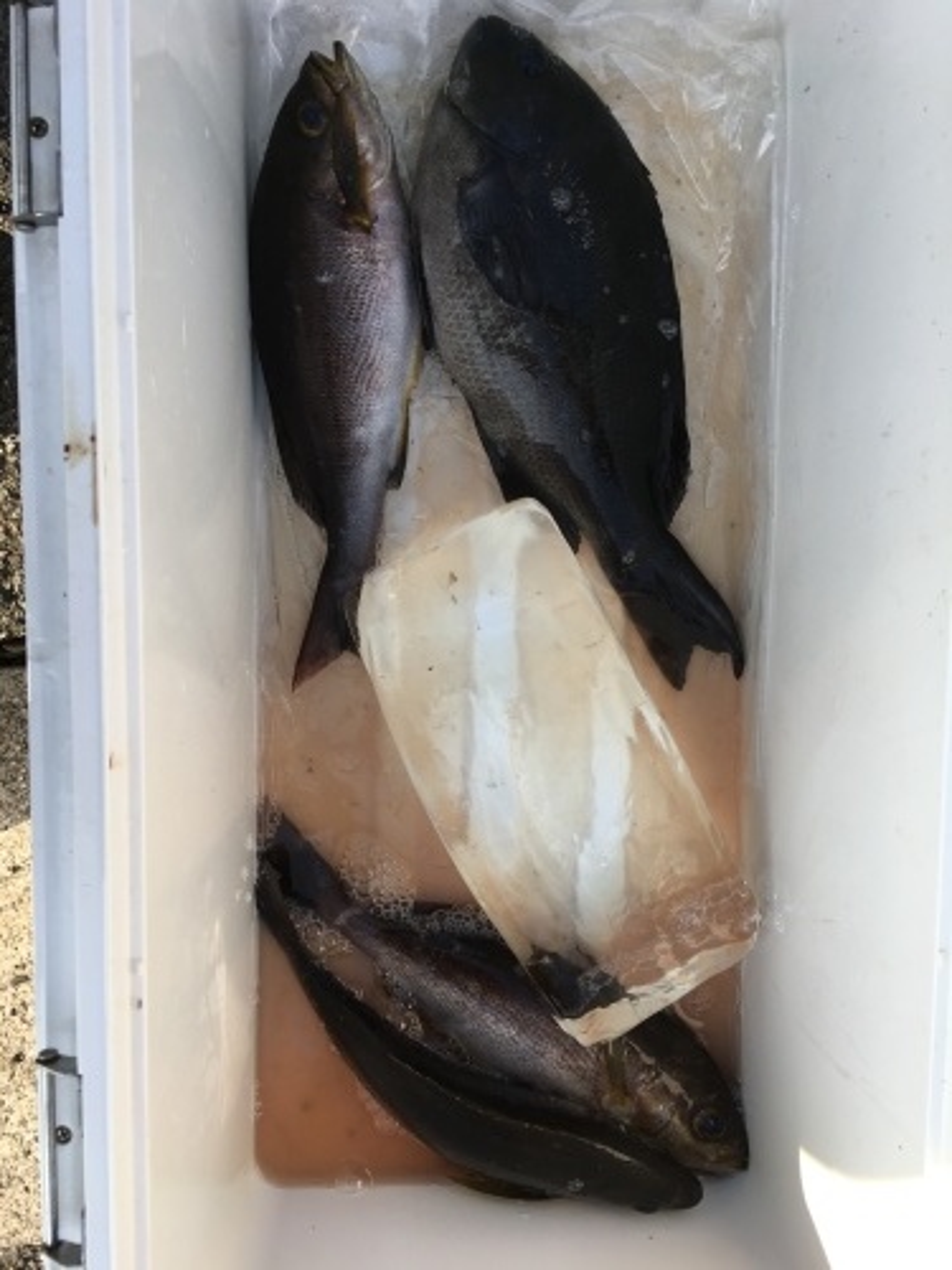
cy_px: 635
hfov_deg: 48.2
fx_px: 1063
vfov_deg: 61.7
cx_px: 476
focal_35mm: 29
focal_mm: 4.15
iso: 25
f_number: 2.2
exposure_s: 1/400
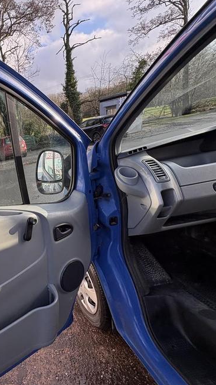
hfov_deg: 43.1
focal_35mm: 21
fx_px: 214
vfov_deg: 83.8
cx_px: -16
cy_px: 195
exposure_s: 1/212
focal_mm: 2.22
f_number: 2.2
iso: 50
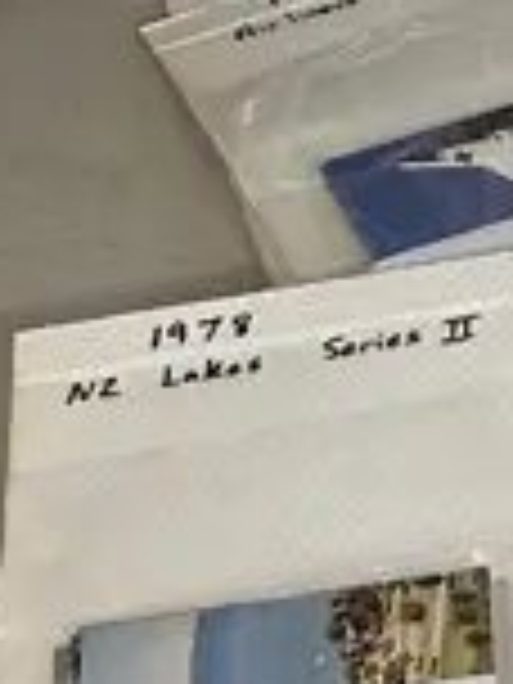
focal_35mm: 162
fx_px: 3201
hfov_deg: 8.3
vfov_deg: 11.8
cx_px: 1269
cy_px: -225
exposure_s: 1/100
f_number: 1.78
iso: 160
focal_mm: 6.86
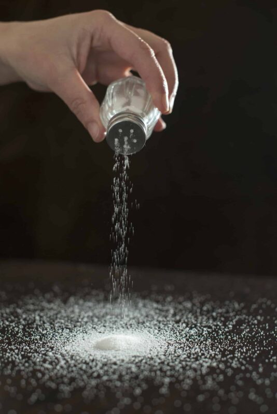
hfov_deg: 27.0
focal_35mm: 50
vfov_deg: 39.6
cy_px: 207
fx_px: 577
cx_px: 138
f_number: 3.2
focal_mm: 50
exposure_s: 1/160
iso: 100
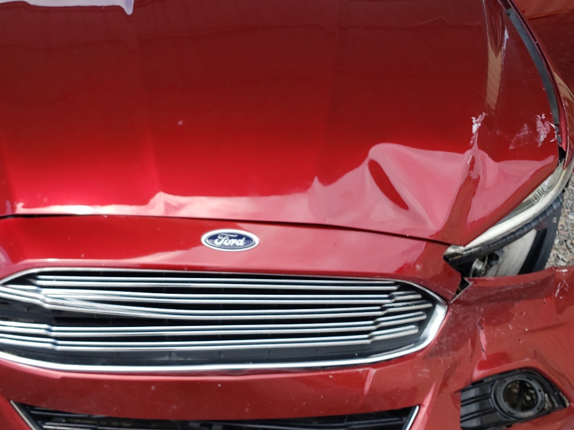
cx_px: 233
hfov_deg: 49.9
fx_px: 614
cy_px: 264
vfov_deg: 38.5
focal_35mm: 37
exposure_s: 1/1250
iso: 50
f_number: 1.5
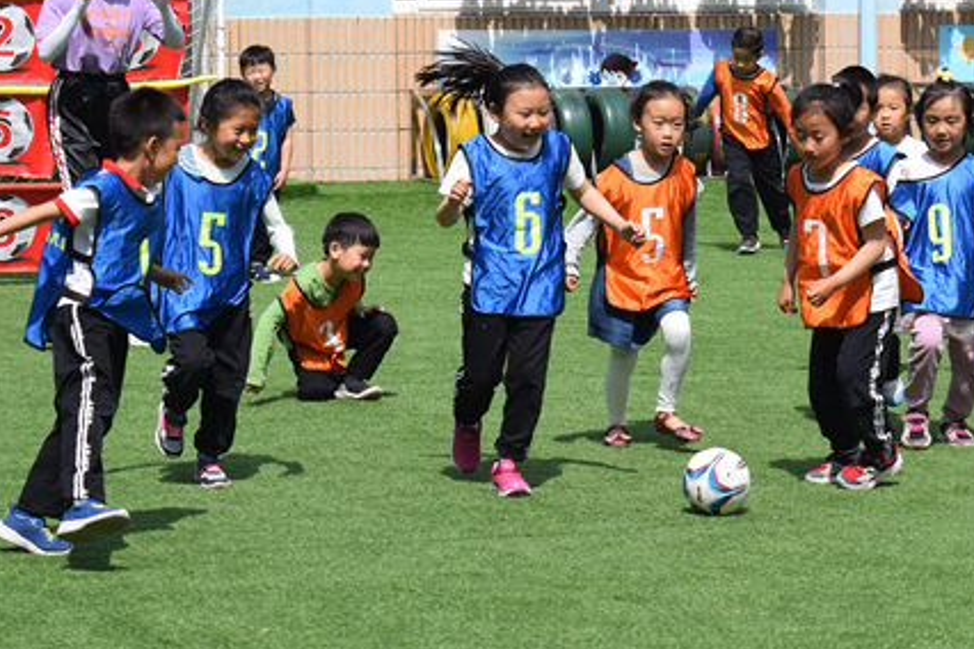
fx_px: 4192
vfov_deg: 8.9
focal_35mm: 155
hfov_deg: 13.2
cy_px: 323
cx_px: 638
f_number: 6.3
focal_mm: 55
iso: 400
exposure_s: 1/1600
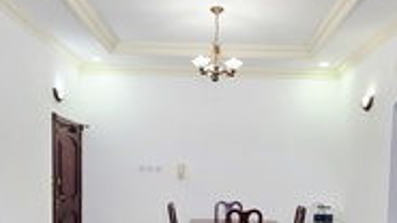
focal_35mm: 35
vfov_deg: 32.1
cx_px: 216
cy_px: 200
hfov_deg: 56.6
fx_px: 368
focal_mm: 2.2
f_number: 1.9
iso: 80
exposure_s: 1/101
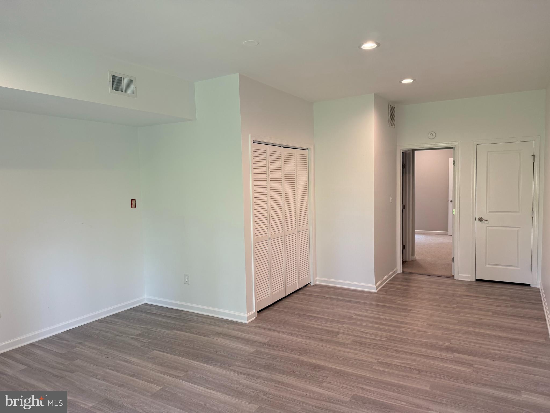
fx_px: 381
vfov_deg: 56.8
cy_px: 206
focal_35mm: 24
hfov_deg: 71.6
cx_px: 275
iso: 160
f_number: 1.78
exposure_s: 1/120
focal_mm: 6.76
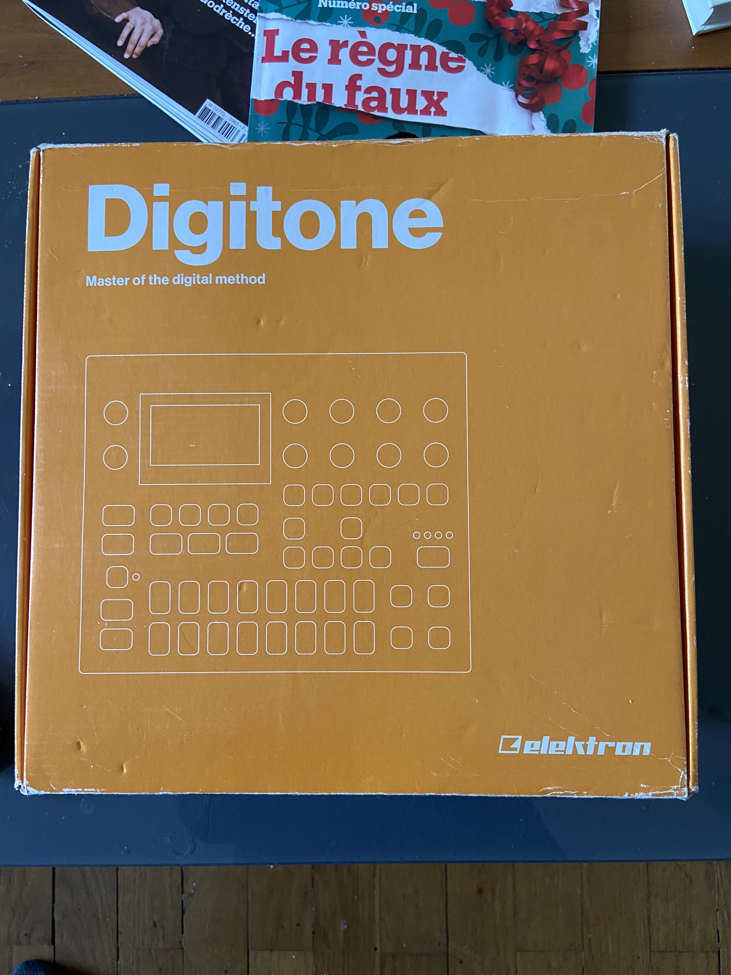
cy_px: 488
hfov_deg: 53.1
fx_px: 732
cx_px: 366
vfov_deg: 67.3
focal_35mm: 26
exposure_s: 1/60
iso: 250
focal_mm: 4.25
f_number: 1.8
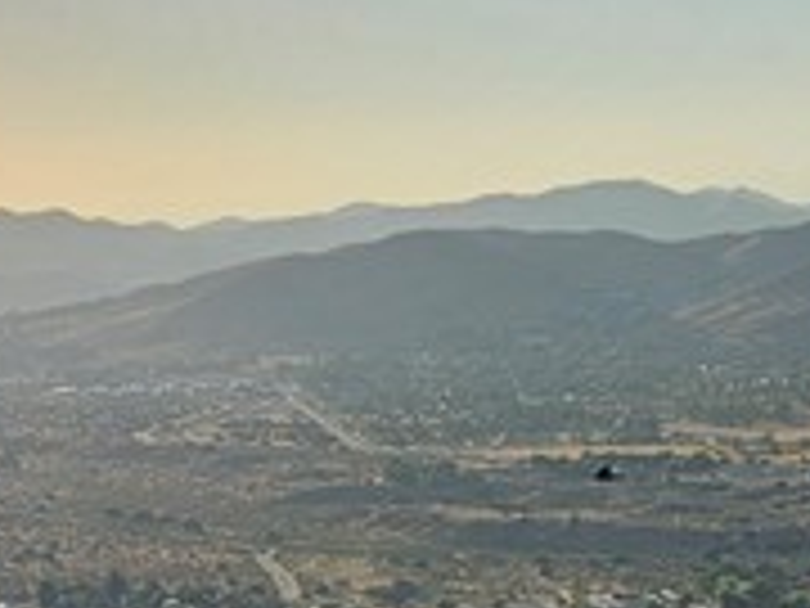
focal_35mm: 131
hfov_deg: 14.8
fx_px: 3065
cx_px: 4
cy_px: 703
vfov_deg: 11.1
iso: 25
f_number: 1.8
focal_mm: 5.4
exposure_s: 1/2851
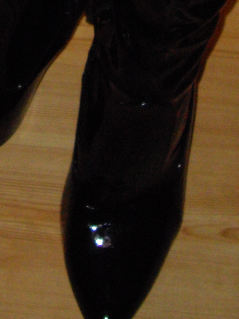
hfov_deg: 9.6
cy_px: -305
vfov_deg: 11.6
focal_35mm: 154
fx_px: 1418
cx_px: 26
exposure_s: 1/40
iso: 400
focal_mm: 7.9
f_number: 2.8
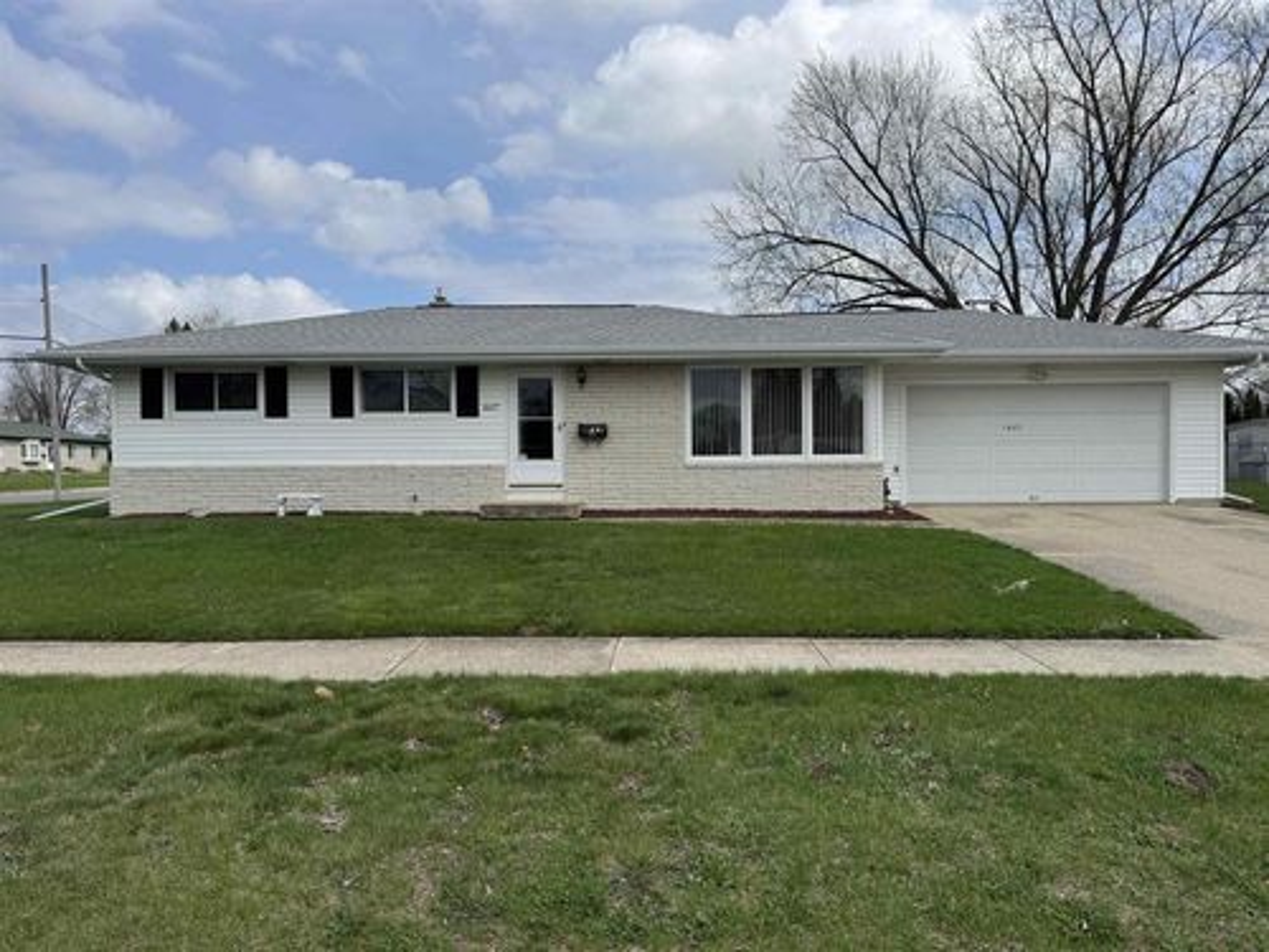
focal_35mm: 24
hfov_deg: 71.6
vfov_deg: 56.8
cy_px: 476
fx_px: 880
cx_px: 634
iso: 80
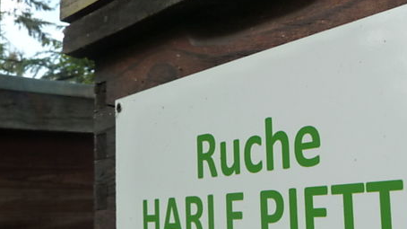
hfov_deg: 40.6
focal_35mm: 48
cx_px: 343
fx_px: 518
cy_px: 142
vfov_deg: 24.8
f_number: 4
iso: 125
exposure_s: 1/160
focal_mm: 4.1
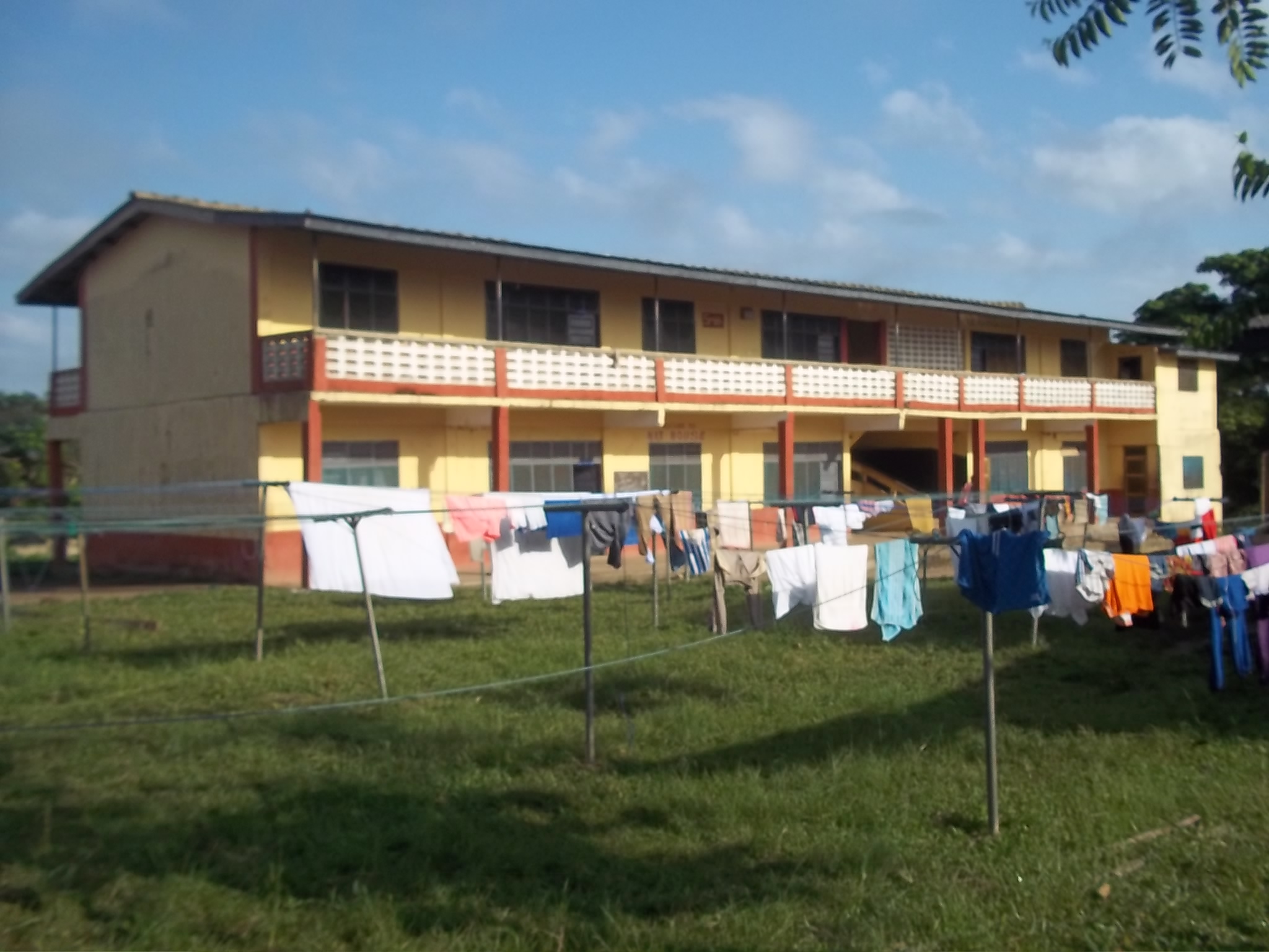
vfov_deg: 39.7
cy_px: 476
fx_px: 1320
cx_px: 634
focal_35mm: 36
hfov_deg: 51.4
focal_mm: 6.5
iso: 80
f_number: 8
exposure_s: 1/250
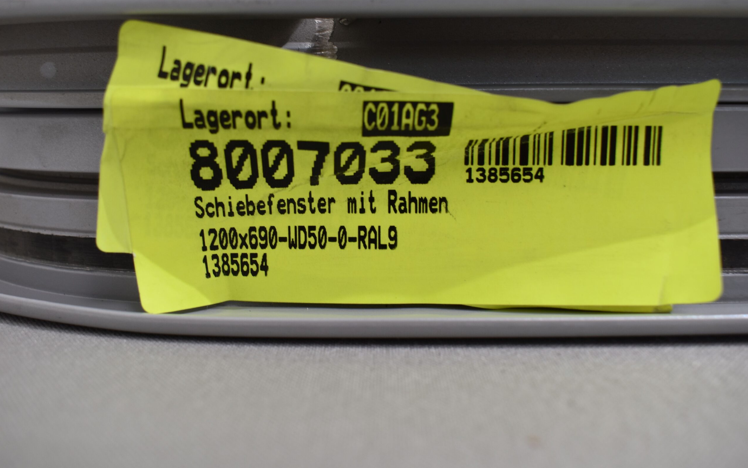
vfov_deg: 35.8
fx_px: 724
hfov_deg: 54.6
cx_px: 376
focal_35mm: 36
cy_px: 220
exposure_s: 1/60
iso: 400
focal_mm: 23
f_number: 6.3
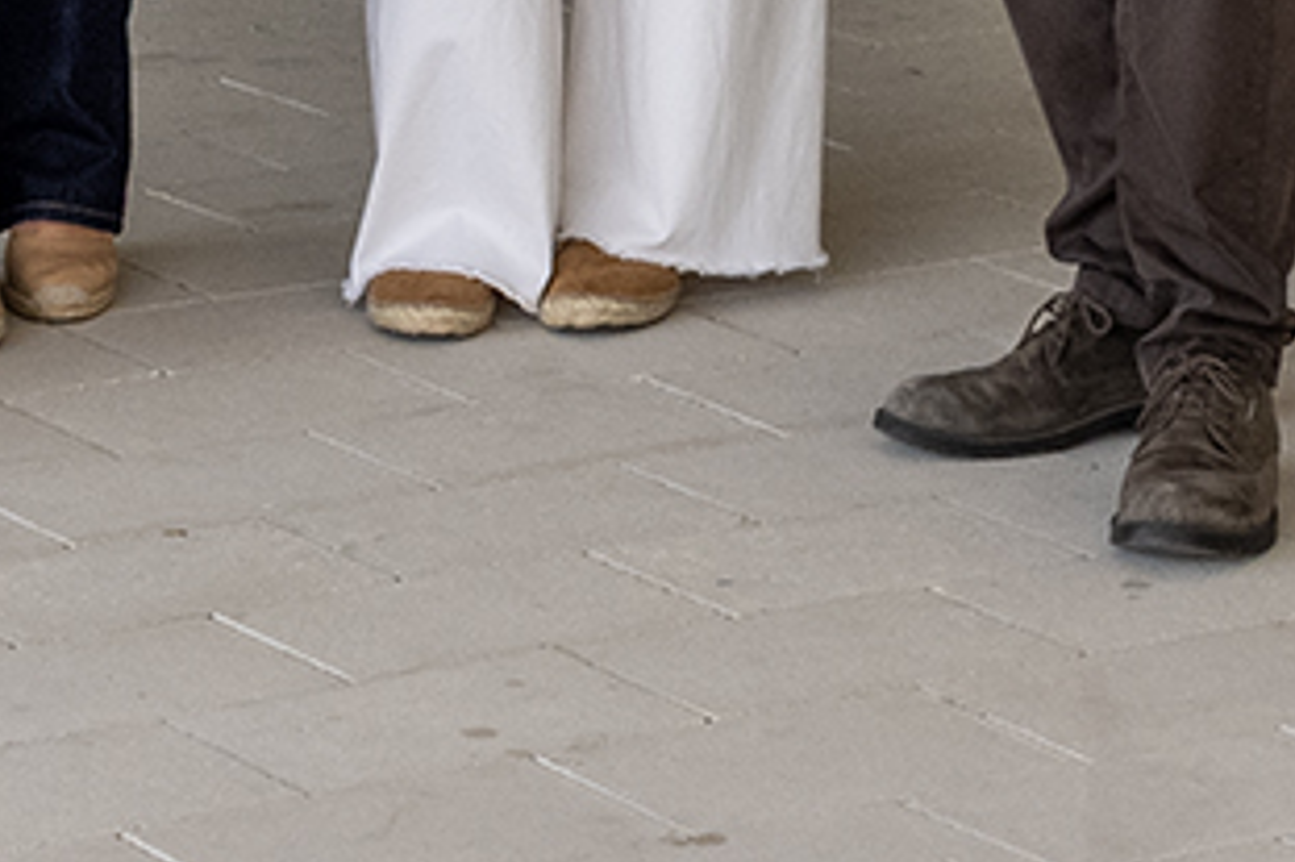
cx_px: 941
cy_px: -777
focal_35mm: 214
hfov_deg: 9.6
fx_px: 7704
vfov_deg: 6.3
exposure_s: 1/160
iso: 640
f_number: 8
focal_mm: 32.5
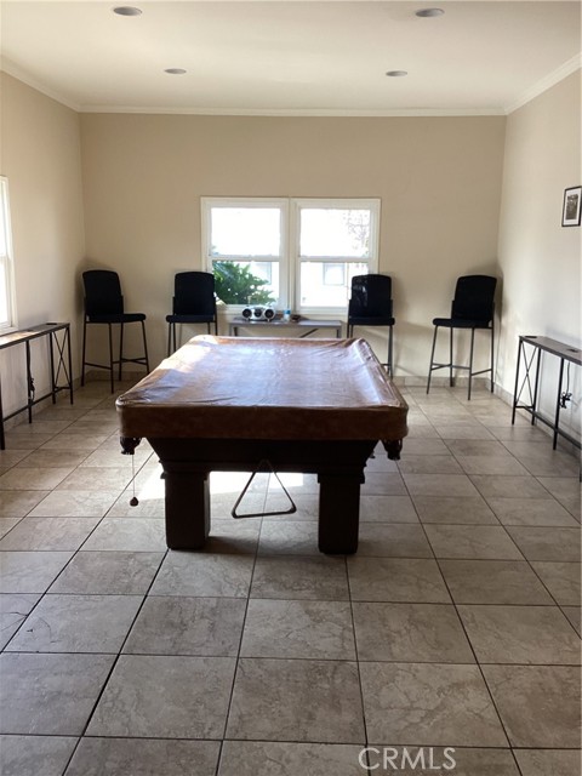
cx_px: 291
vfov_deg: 58.4
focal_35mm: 31
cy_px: 388
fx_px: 695
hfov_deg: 45.4
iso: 50
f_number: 2.4
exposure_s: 1/60
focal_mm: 3.3
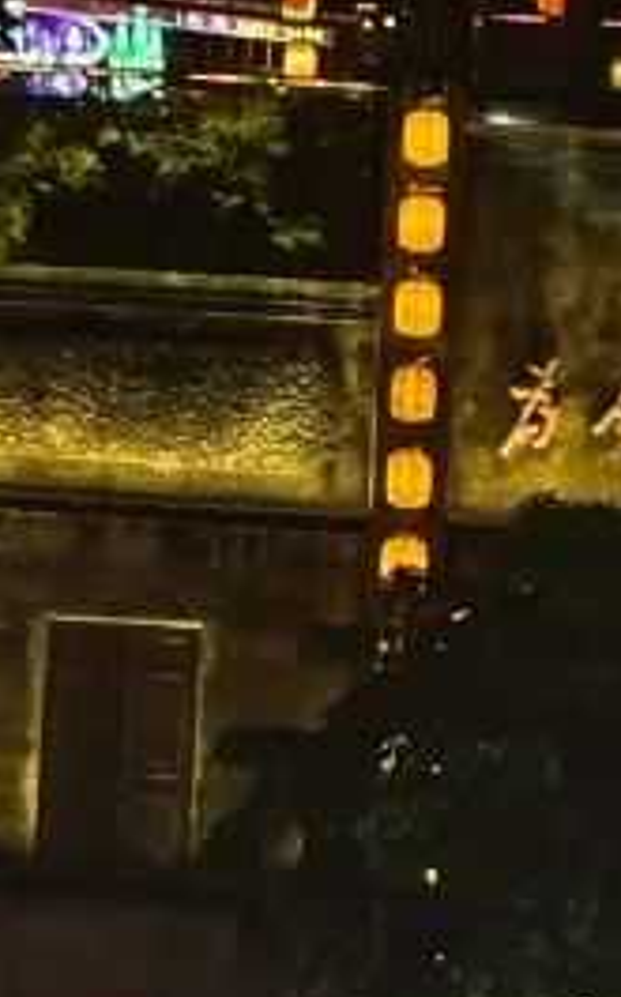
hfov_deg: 4.7
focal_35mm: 277
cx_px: 132
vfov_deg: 7.4
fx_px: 7521
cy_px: -636
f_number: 1.78
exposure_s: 1/50
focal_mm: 6.86
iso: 160
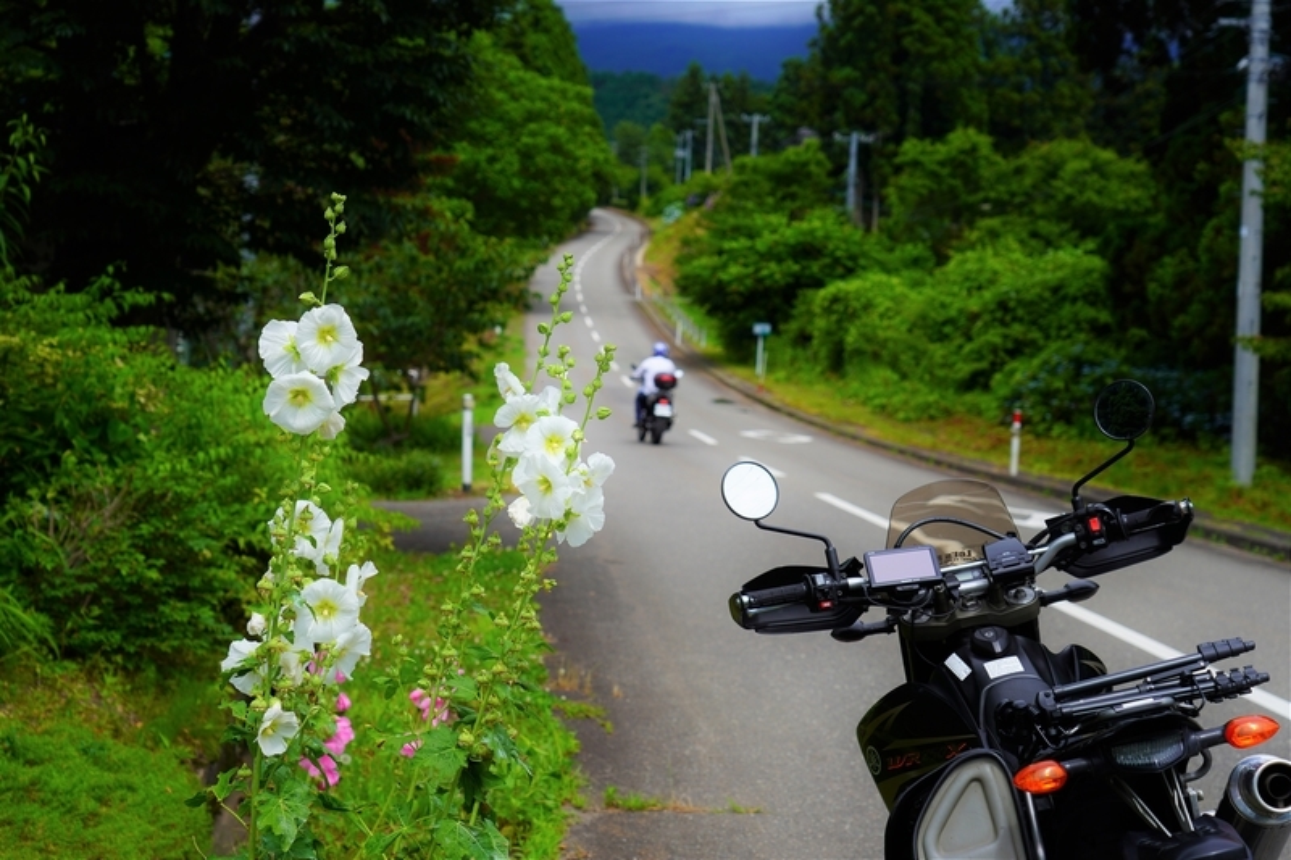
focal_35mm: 59
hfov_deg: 33.9
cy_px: 430
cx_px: 646
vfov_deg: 23.0
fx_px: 2115
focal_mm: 59
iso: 100
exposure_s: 1/640
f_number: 5.6
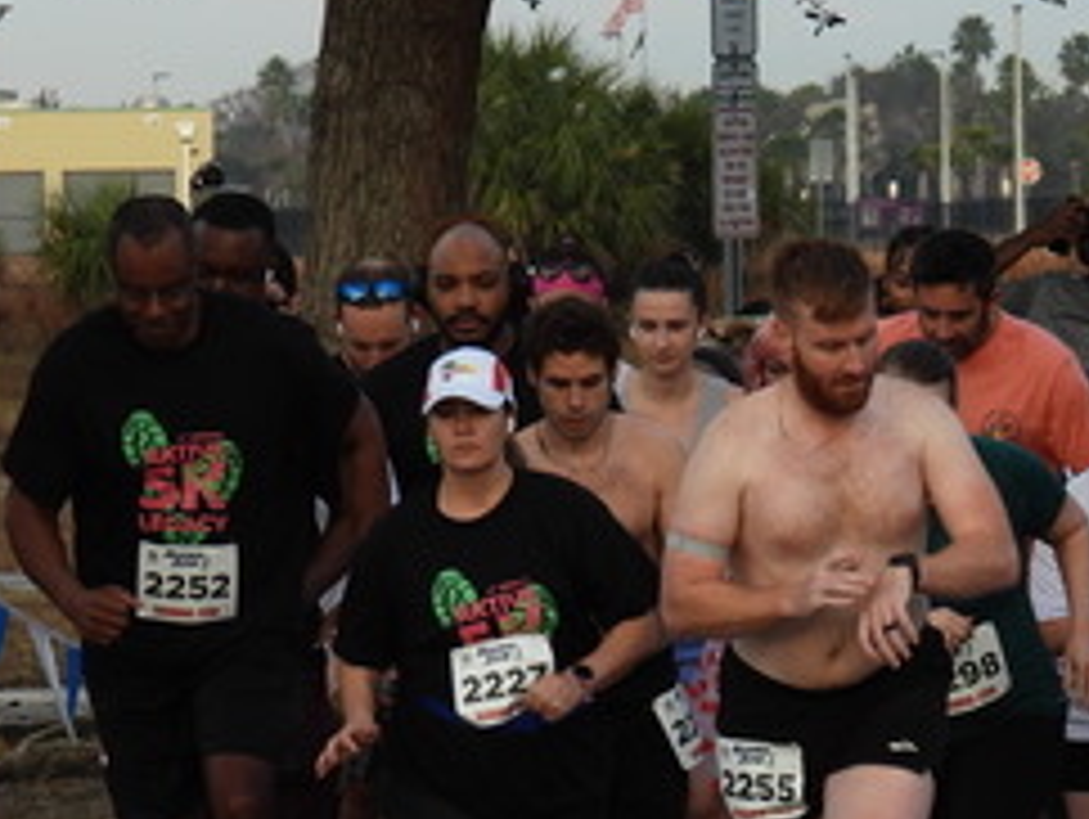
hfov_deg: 3.6
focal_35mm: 545
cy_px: 754
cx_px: 819
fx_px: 17162
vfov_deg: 2.7
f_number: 4.5
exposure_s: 1/250
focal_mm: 42.8
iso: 180
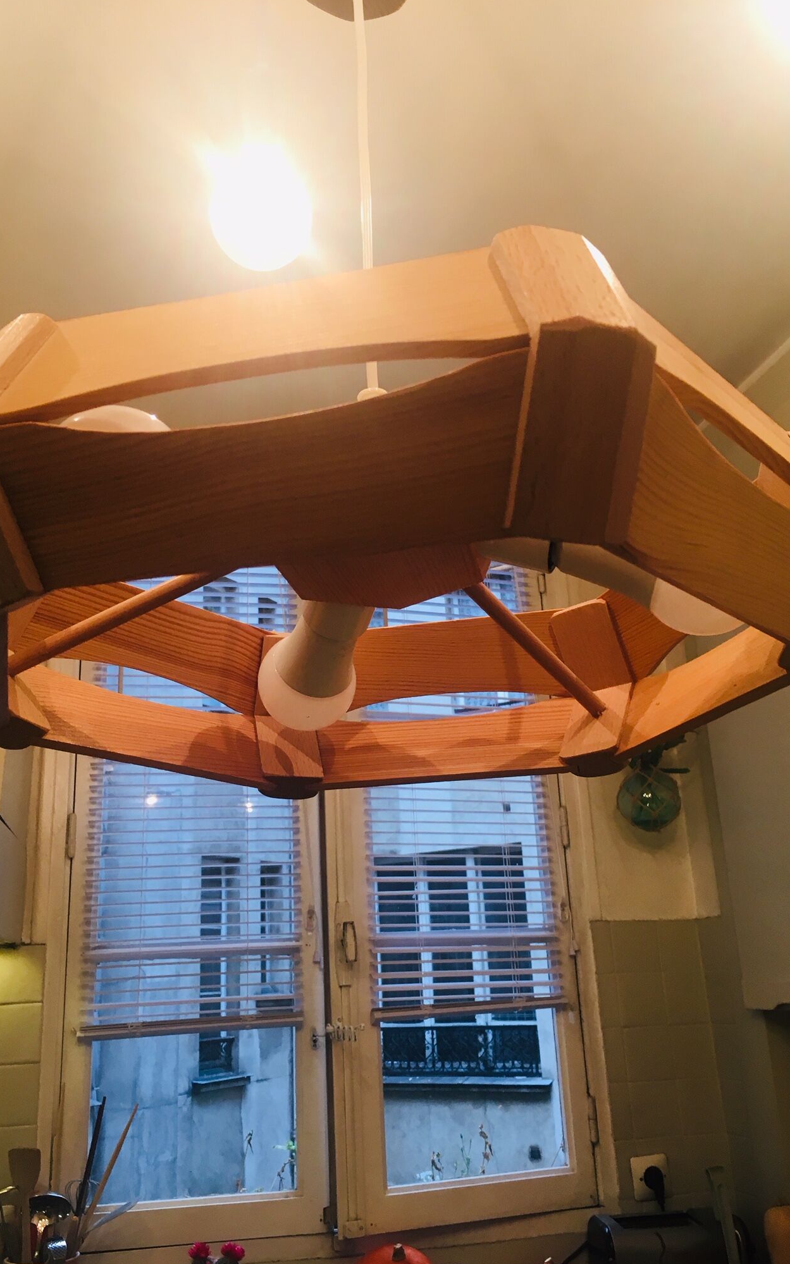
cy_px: 633
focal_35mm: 31
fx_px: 1068
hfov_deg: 40.6
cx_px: 385
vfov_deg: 61.2
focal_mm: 4.15
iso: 40
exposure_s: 1/33
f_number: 2.2
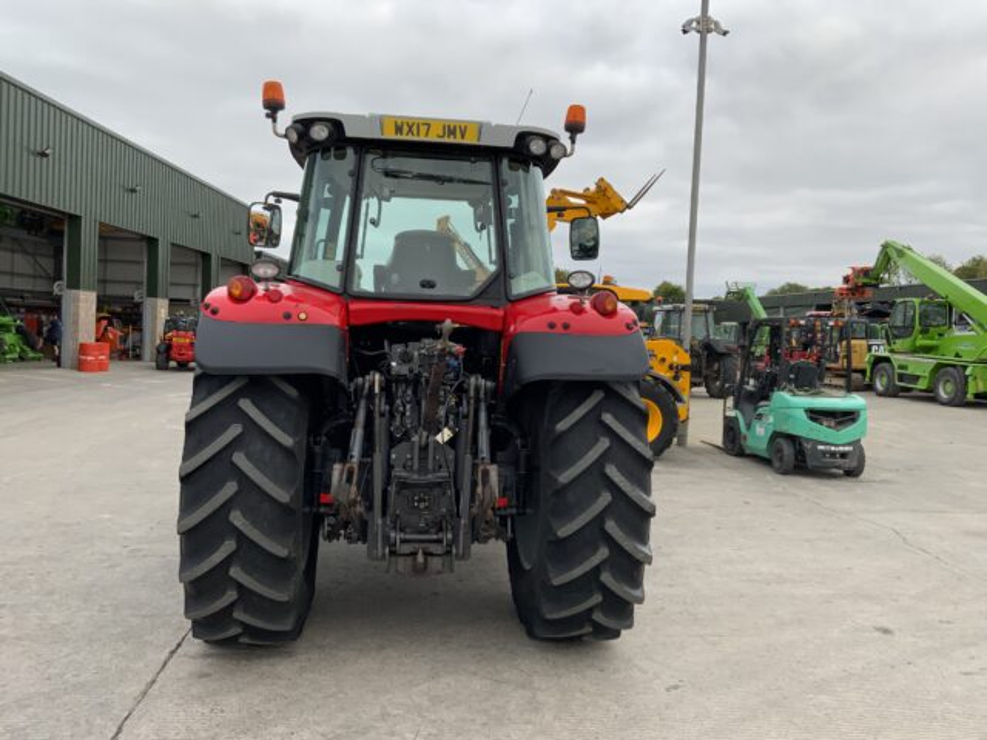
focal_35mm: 29
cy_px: 370
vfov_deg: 48.2
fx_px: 827
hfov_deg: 61.7
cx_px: 494
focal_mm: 3
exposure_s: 1/1121
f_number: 1.8
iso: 16
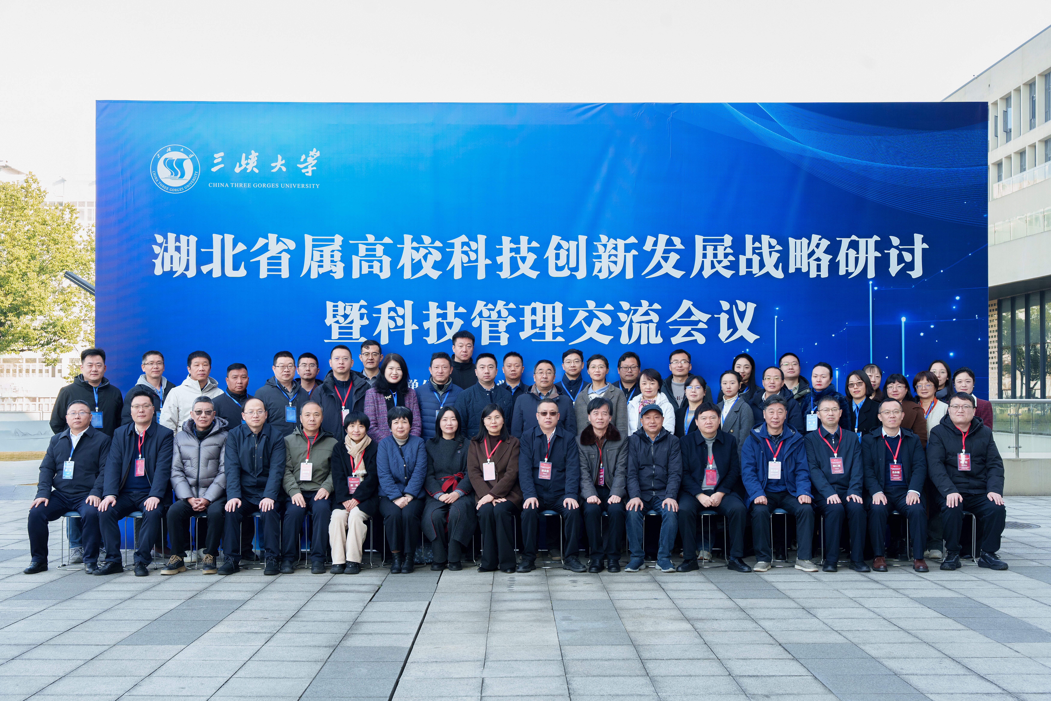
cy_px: 350
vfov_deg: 30.6
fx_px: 1282
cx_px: 526
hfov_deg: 44.6
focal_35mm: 44
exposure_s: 1/160
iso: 800
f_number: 7.1
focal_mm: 43.9
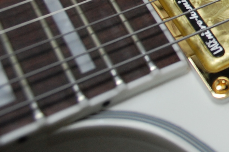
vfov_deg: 13.6
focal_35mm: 96
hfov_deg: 18.5
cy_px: -53
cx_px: 354
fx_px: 610
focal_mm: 18
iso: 320
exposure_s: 1/125
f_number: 5.6
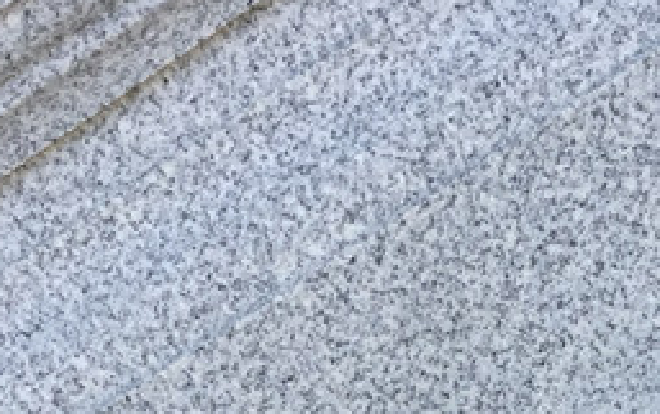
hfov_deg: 17.8
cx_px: 604
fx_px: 2070
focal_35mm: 115
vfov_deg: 10.5
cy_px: 819
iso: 25
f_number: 2.4
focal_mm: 3.3
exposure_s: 1/238
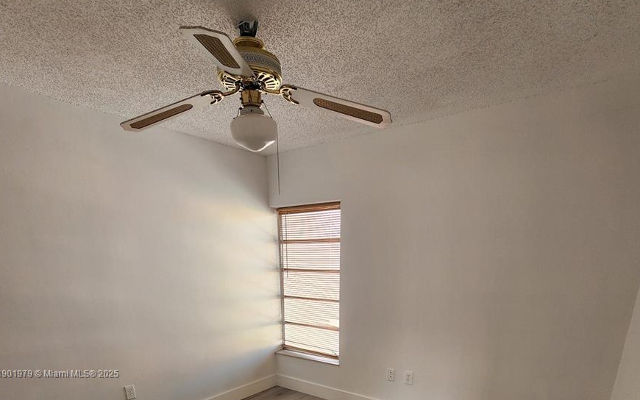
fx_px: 331
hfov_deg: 88.0
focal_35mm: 19
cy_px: 374
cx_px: 315
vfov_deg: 52.9
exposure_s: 1/60
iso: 125
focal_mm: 2.2
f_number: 2.2
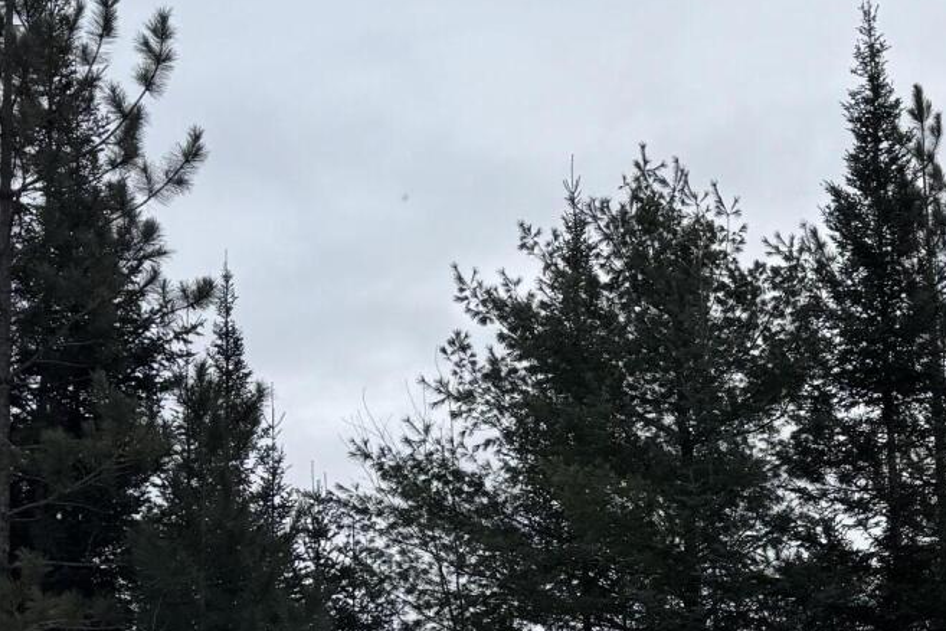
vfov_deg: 17.3
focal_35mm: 76
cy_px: 716
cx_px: 963
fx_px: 1997
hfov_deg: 25.3
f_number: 1.78
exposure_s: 1/3247
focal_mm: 6.76
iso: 80
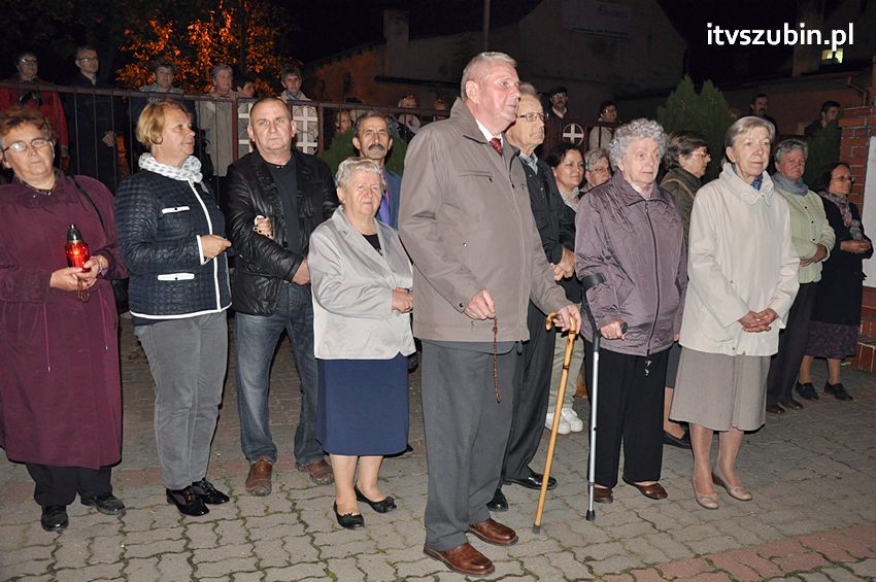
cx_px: 438
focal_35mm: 33
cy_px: 291
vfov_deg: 39.9
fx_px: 802
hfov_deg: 57.3
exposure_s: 1/60
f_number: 4.5
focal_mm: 22
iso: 1250
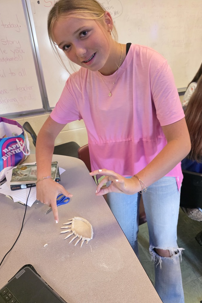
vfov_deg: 73.8
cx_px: 113
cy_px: 152
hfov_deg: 53.0
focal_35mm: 24
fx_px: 202
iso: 1250
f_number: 1.7
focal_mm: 6.3
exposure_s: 1/120
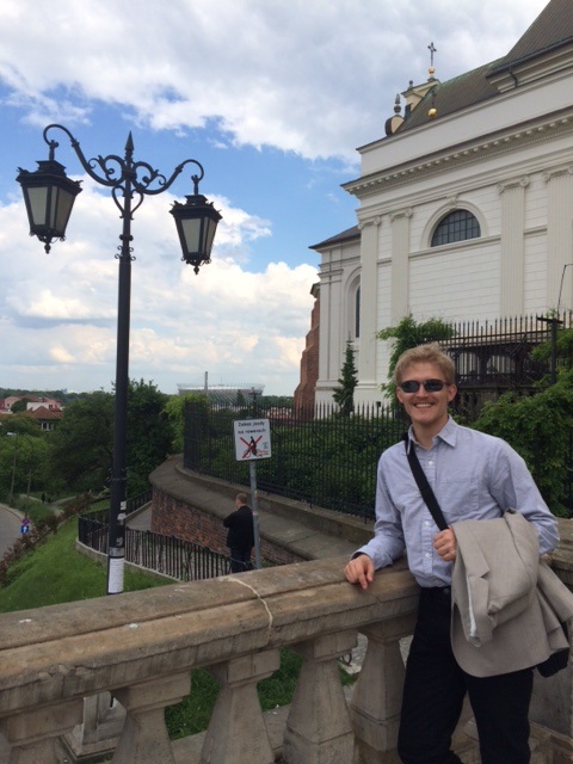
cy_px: 382
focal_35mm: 29
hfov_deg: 48.2
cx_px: 286
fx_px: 640
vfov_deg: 61.7
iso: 32
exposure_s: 1/1866
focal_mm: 4.15
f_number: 2.2
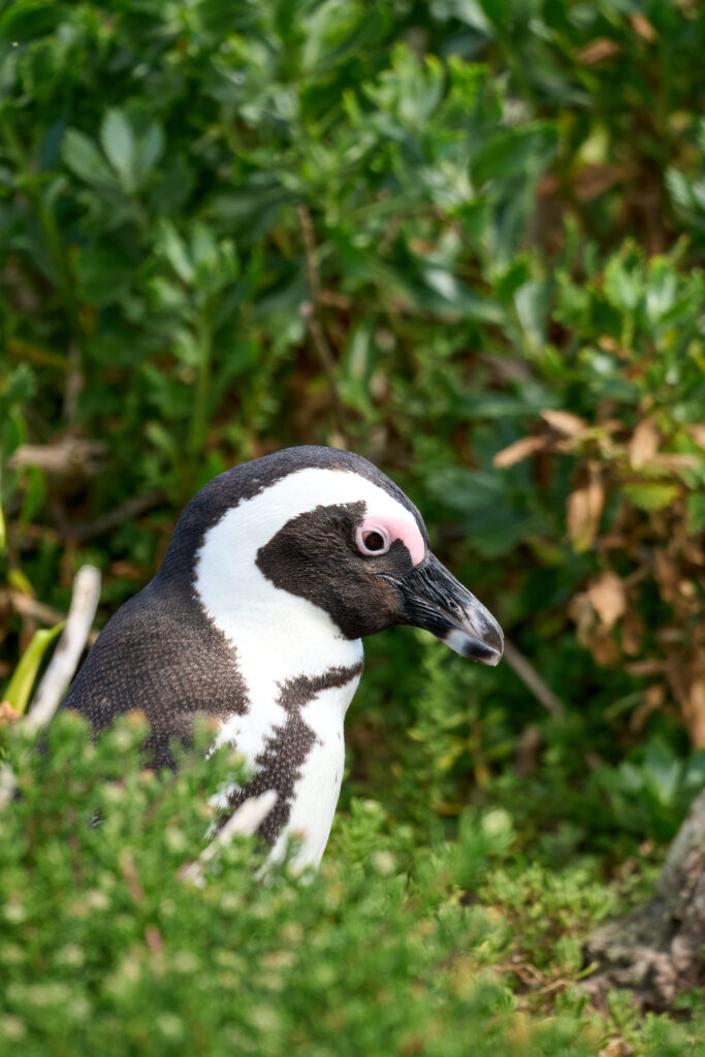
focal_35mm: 789
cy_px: 528
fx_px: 23154
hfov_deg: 1.7
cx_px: 352
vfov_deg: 2.6
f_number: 6.3
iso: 500
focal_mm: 525.7
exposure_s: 1/640
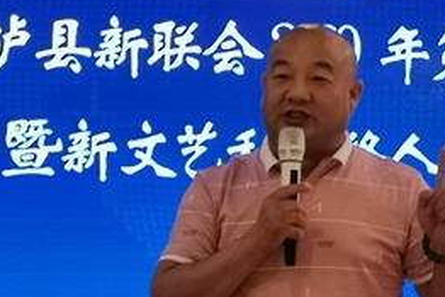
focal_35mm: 193
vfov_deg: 7.1
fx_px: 2387
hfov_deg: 10.6
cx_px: 430
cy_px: 139
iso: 125
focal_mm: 4.75
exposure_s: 1/100
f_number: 1.8
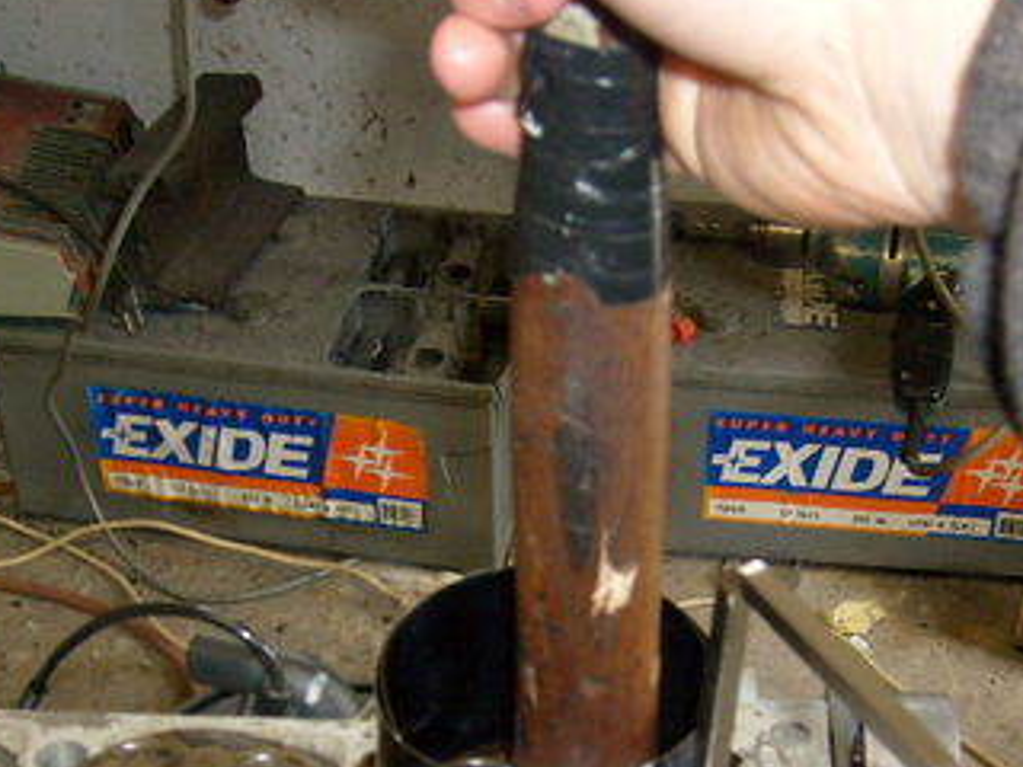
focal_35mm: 70
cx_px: 518
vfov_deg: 20.6
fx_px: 2069
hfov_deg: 27.8
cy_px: 668
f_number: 2.8
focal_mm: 5.8
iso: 100
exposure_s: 1/45
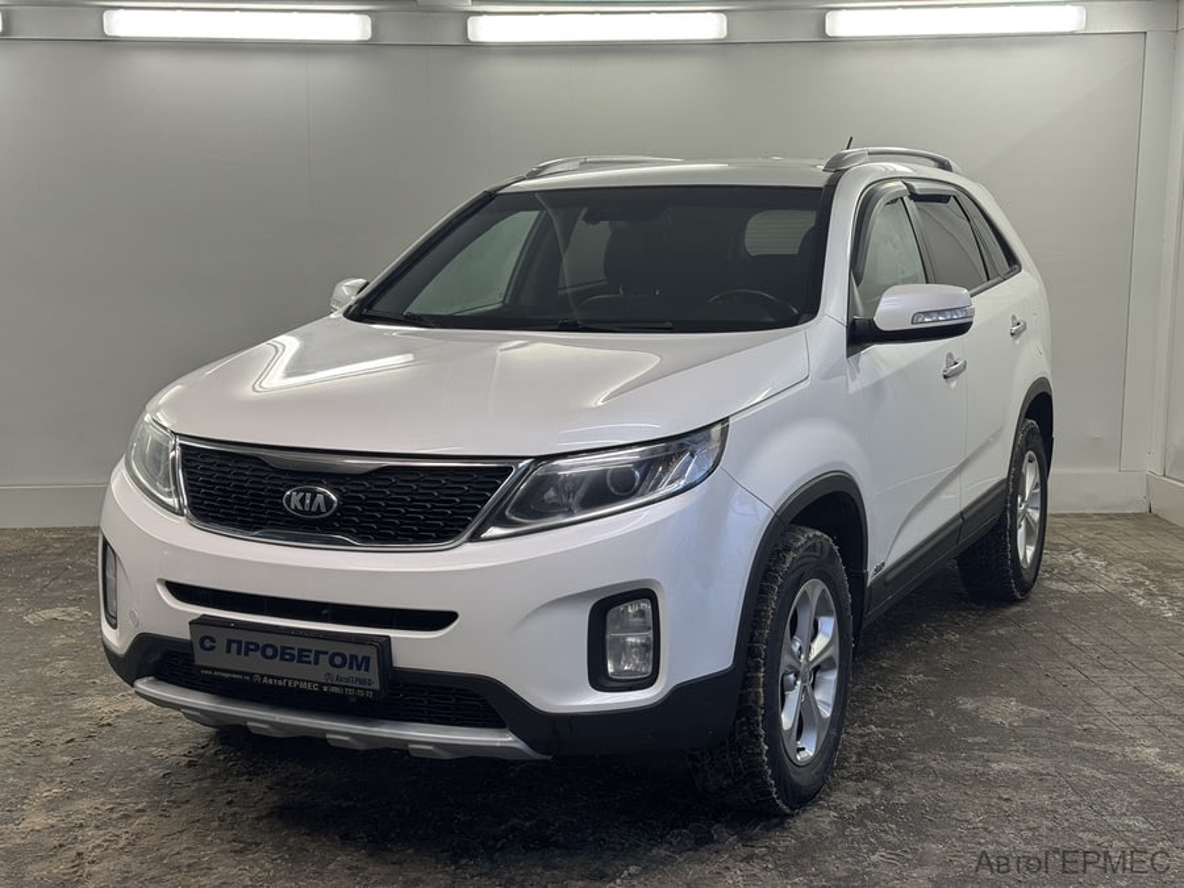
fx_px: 1642
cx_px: 592
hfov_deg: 39.7
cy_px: 444
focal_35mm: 48
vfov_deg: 30.3
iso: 50
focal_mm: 6.76
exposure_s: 1/121
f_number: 1.78
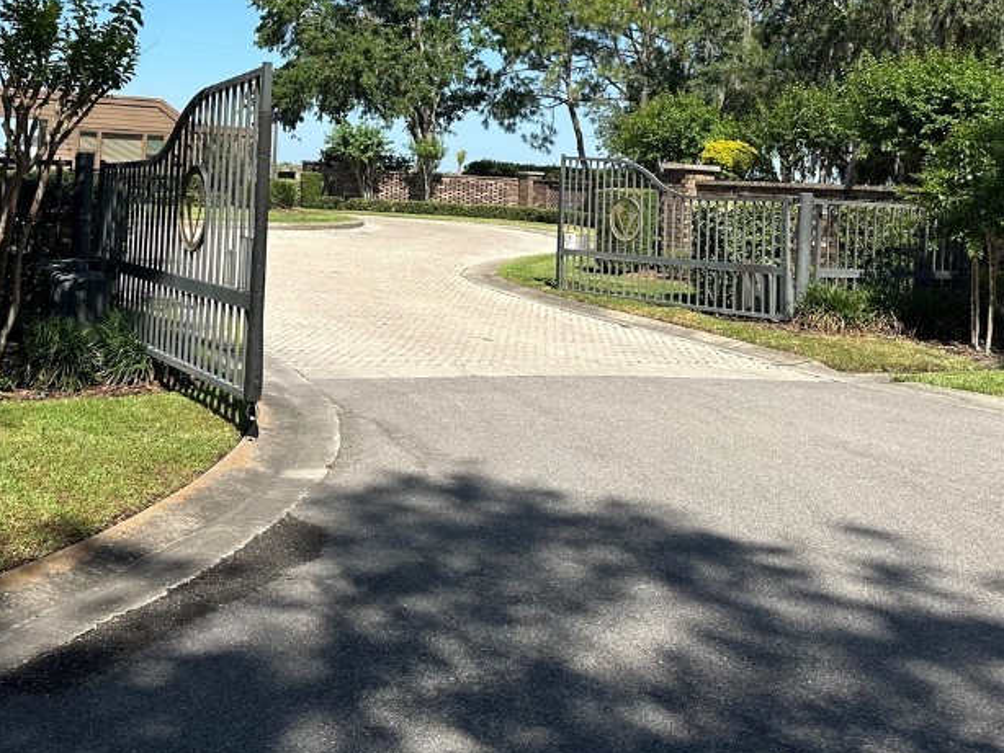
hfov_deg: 46.4
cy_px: 147
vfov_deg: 34.8
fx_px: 1161
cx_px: 389
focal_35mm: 40
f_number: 1.78
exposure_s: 1/3717
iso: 80
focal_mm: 6.86
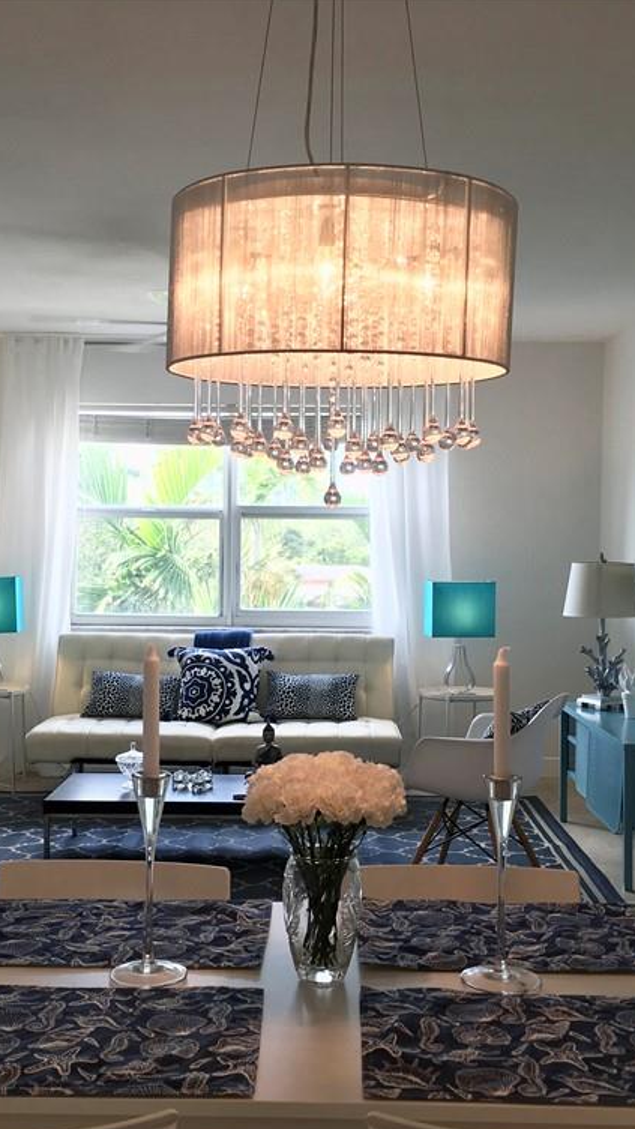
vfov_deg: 47.4
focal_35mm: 43
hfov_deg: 27.7
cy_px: 571
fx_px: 1287
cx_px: 296
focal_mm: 4.15
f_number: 2.2
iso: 25
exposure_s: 1/60
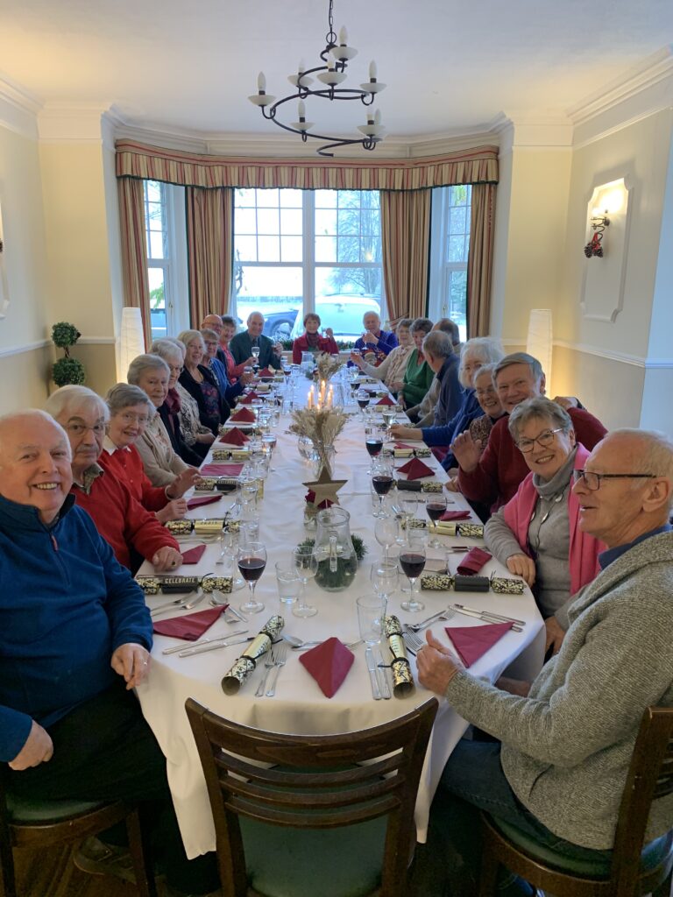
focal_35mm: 26
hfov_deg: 53.1
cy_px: 448
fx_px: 674
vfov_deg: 67.3
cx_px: 336
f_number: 1.8
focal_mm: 4.25
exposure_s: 1/50
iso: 250
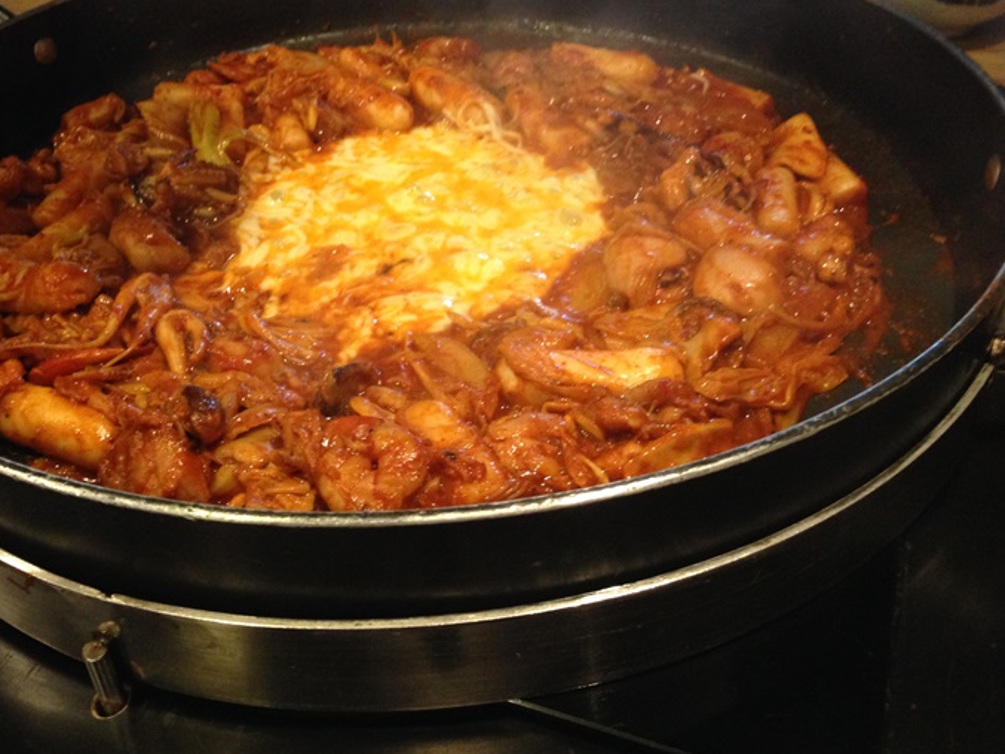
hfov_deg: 47.6
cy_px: 340
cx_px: 414
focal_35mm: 39
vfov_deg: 36.8
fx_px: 1132
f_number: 2.4
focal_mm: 4.12
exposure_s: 1/20
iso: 320
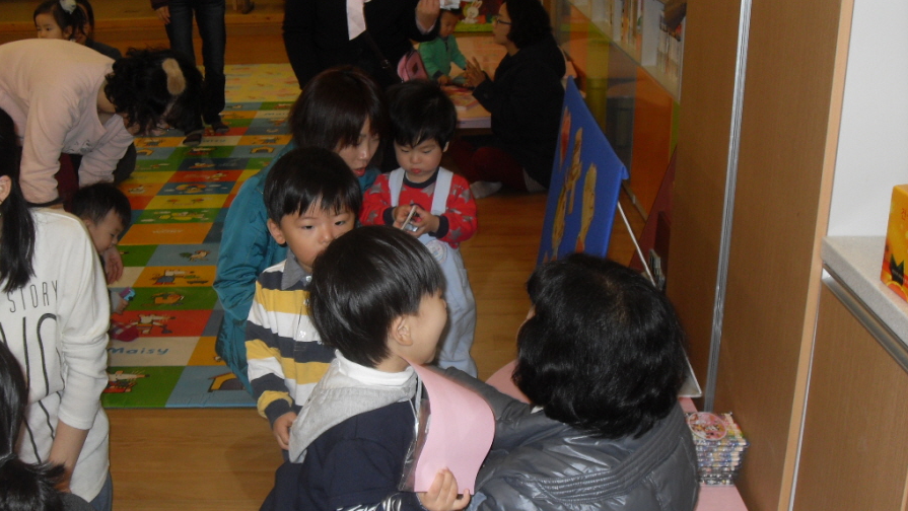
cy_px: 279
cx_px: 455
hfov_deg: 44.6
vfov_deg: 26.0
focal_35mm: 46
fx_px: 1108
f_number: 3.1
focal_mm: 7.1
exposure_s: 1/45
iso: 100
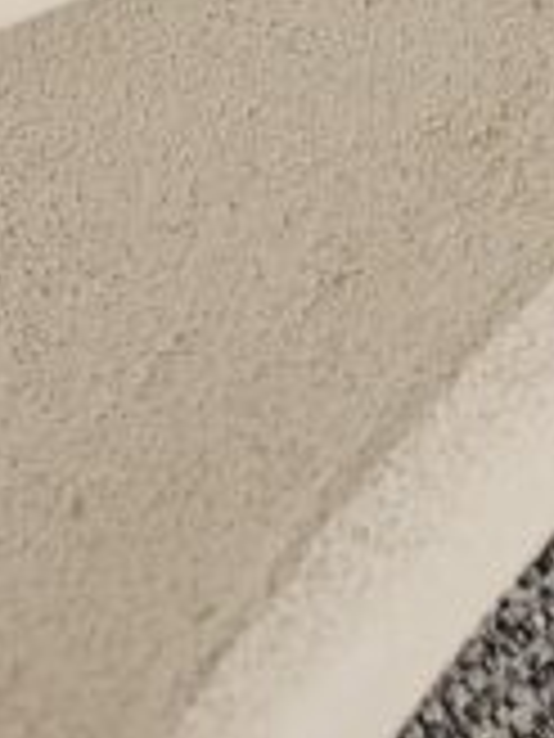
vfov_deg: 13.1
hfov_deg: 11.9
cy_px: -1058
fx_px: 2390
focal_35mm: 112
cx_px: -540
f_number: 1.8
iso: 40
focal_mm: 5.4
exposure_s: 1/120
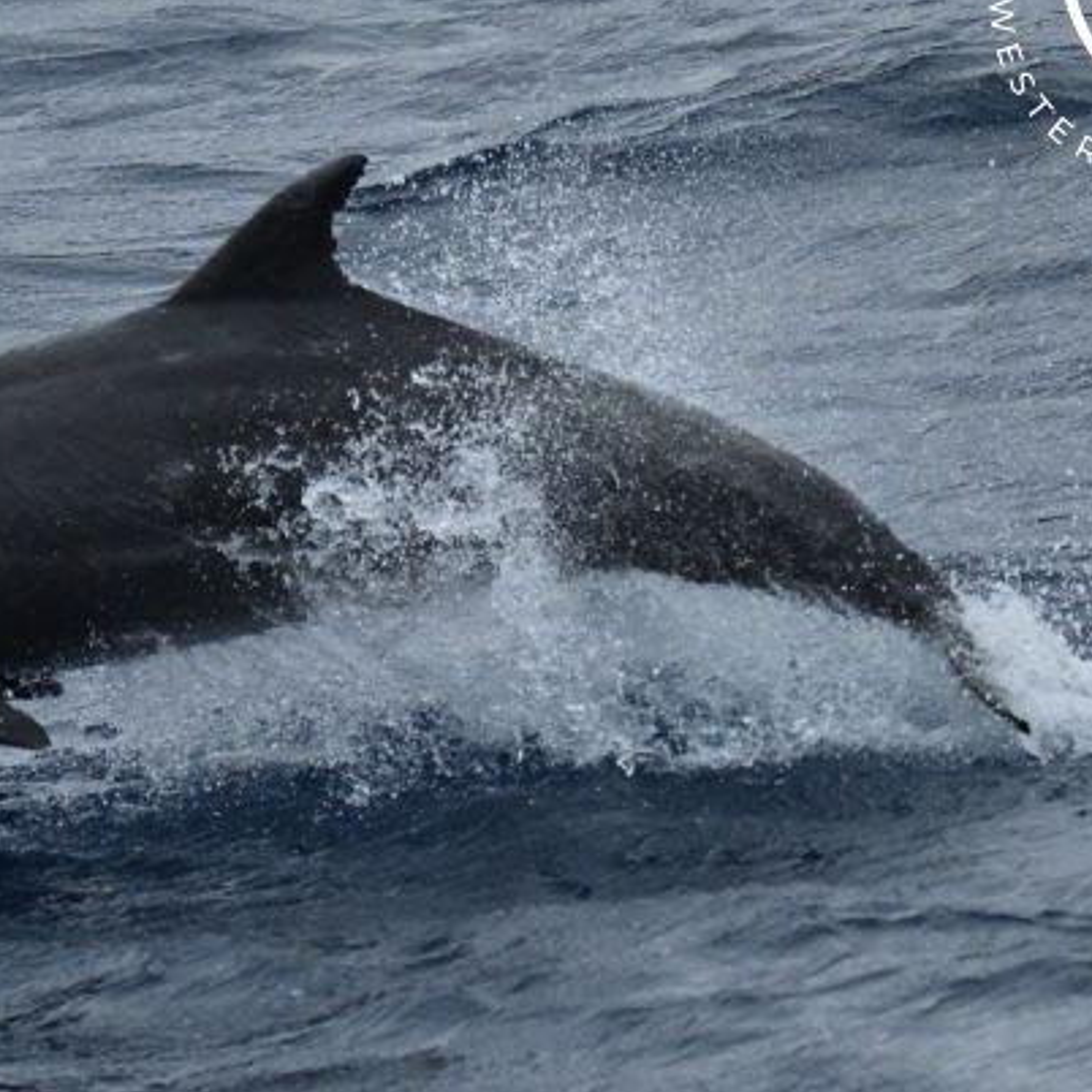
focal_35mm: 355
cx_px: 274
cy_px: 534
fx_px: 12670
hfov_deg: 4.9
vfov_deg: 4.9
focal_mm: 210
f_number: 5.3
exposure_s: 1/8000
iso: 7200
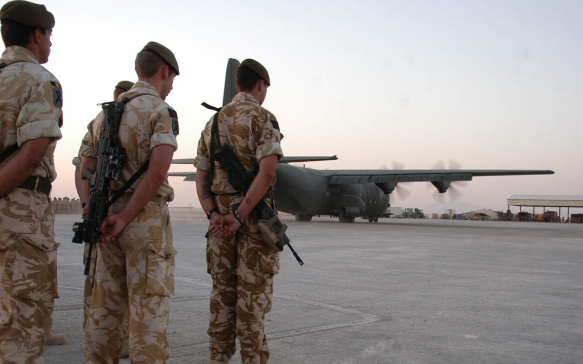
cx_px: 294
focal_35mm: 42
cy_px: 268
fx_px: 667
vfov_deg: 30.1
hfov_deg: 47.2
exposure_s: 1/100
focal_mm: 18
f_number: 5
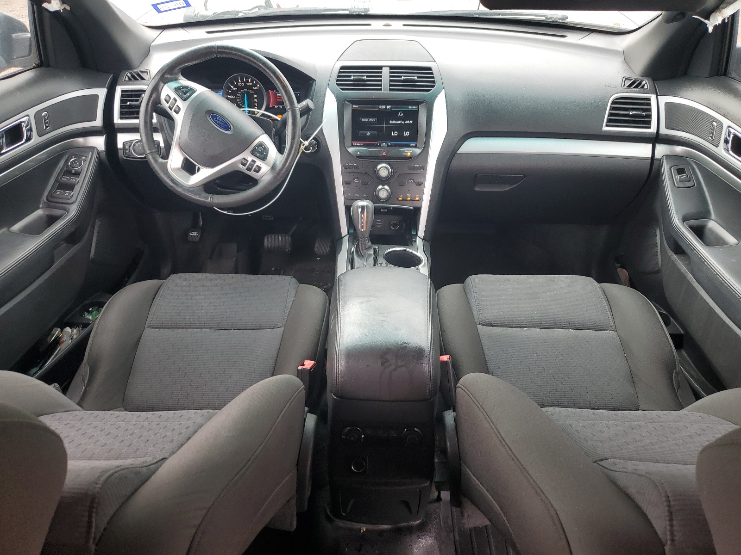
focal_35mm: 26
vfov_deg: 53.1
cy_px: 278
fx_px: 557
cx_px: 370
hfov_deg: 67.3
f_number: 1.5
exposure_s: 1/60.2
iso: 50
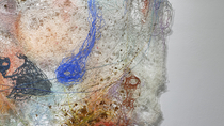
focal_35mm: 137
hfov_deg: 15.6
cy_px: -2
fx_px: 814
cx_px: 51
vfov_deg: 8.8
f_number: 9
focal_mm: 55.2
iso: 100
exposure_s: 1/5
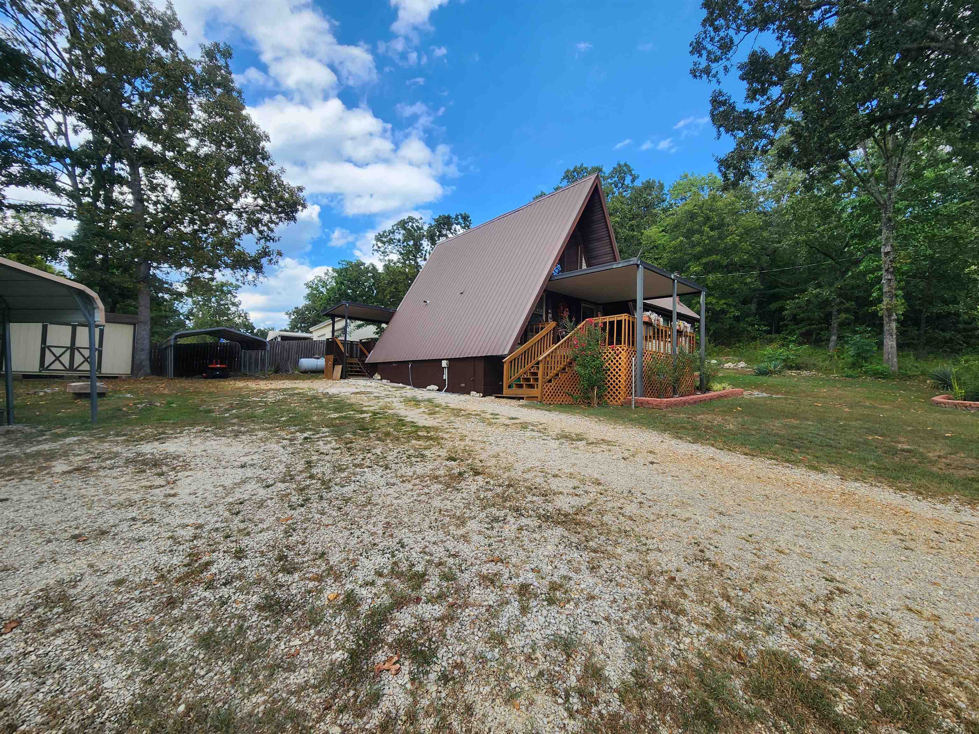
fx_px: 368
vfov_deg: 89.9
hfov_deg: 106.2
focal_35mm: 13
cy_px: 367
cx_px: 490
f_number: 2.2
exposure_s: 1/717
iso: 50
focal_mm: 2.2
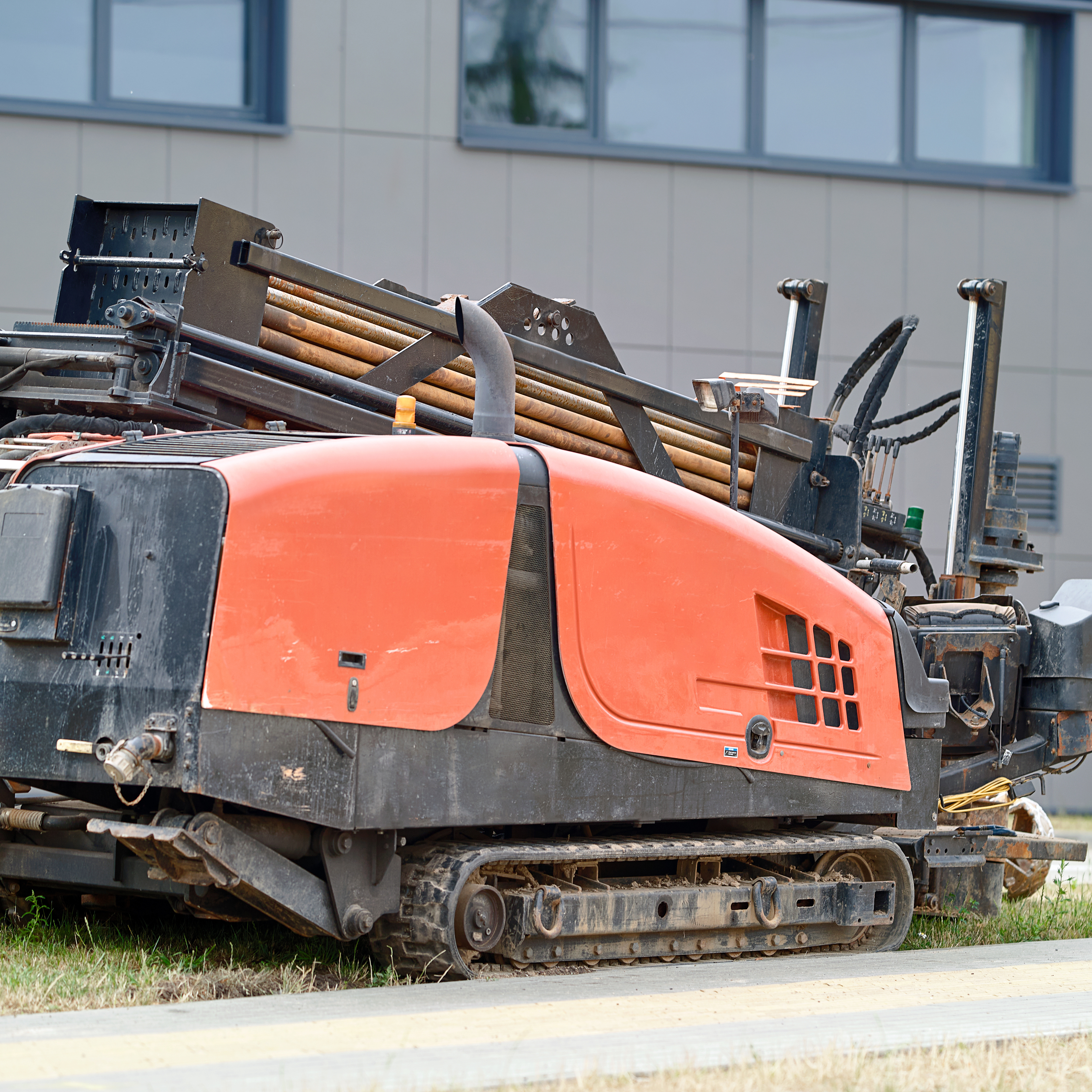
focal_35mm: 173
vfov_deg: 10.1
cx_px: 469
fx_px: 6174
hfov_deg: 10.1
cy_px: 549
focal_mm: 135
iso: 79
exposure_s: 1/500
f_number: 2.5
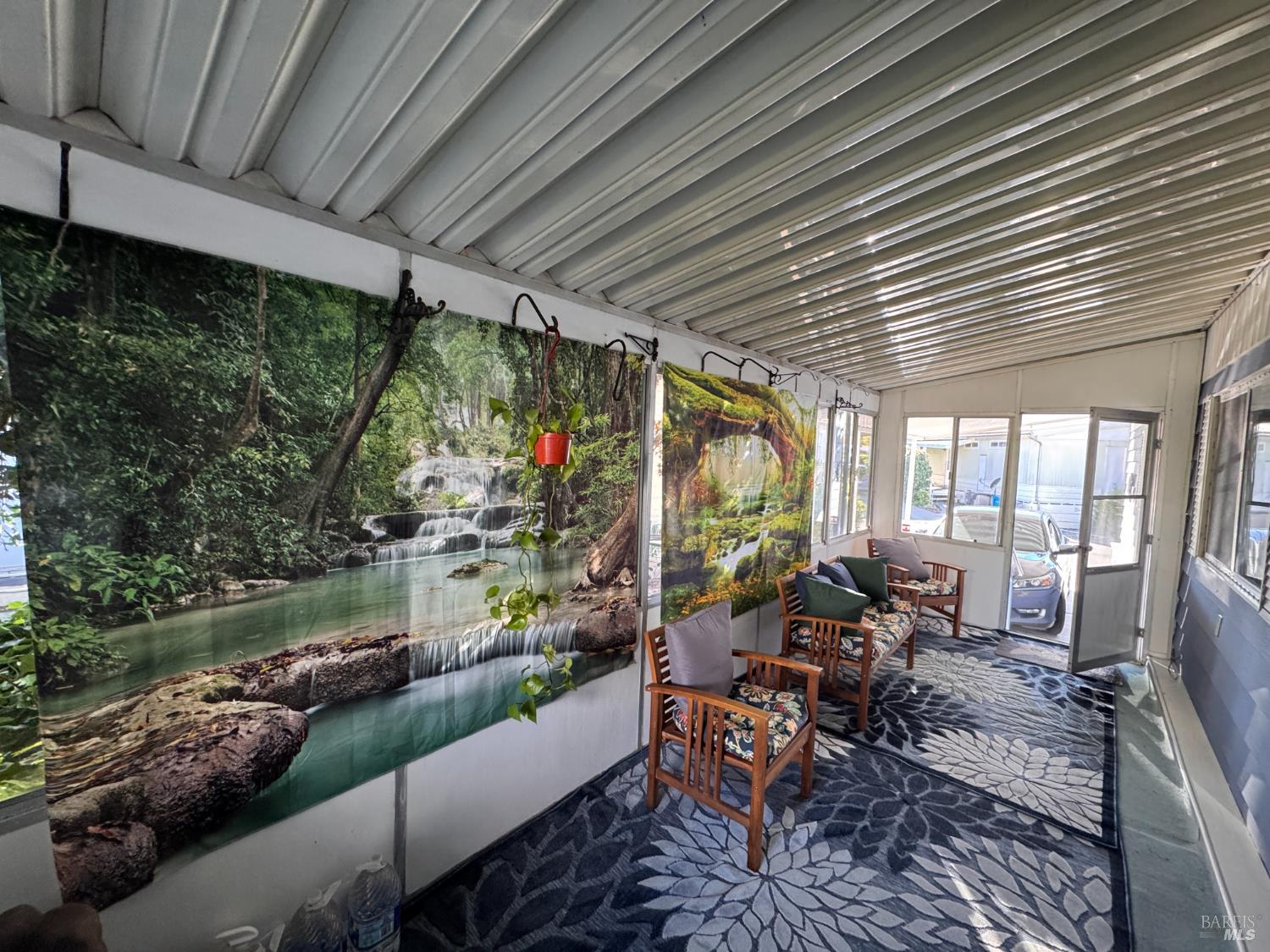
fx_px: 514
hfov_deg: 102.1
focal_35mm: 14
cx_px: 635
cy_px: 476
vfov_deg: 85.7
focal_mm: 2.22
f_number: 2.2
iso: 320
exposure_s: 1/84
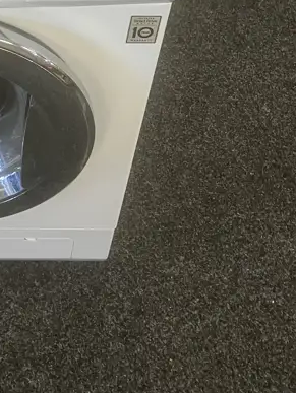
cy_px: -23
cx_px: -69
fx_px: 842
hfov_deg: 18.7
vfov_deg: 24.8
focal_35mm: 74
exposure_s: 1/50
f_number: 1.8
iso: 100
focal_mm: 3.99
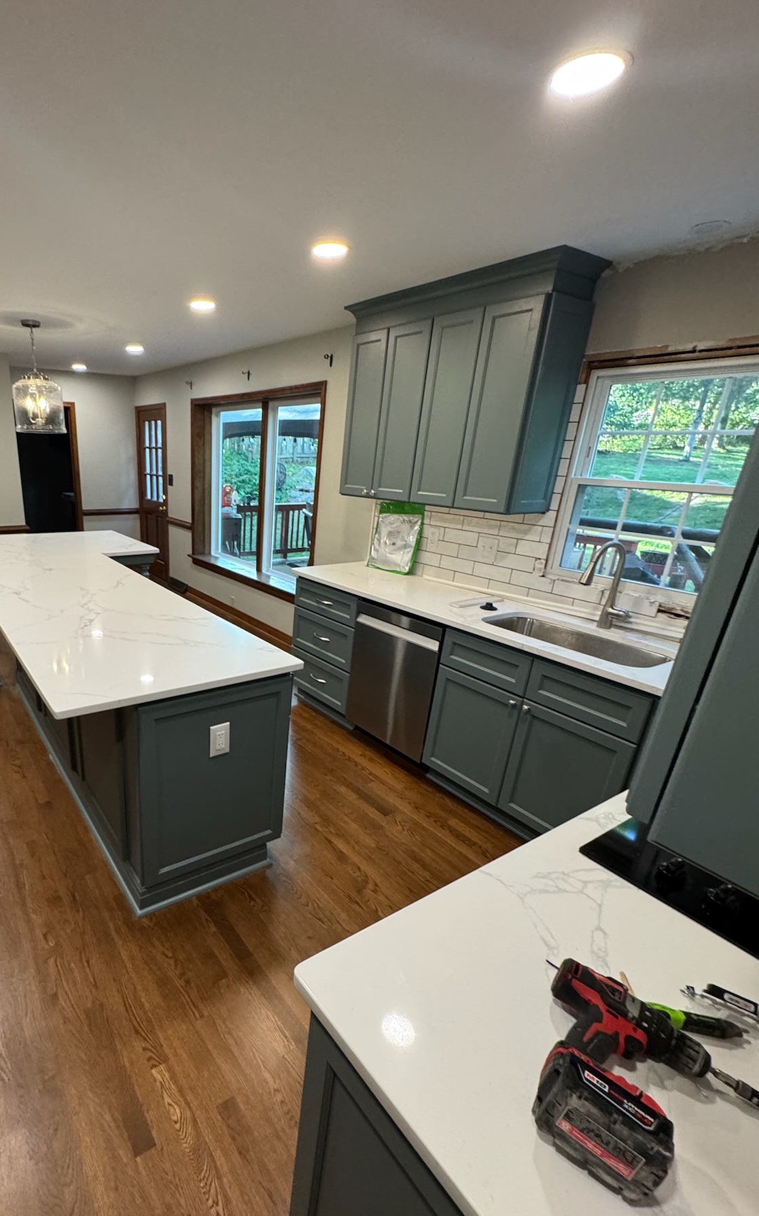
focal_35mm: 17
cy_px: 669
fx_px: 563
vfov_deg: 94.1
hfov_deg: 65.7
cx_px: 239
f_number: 2.2
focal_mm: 2.22
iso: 250
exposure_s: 1/60
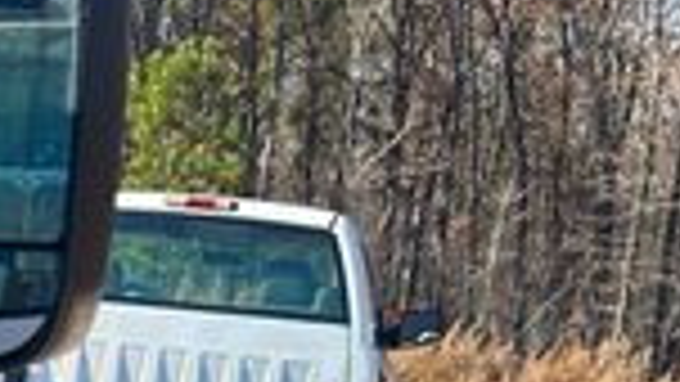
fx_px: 2164
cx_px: -194
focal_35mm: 120
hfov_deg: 16.9
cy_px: 1007
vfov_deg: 8.9
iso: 50
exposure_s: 1/1553
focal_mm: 5.7
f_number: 1.5
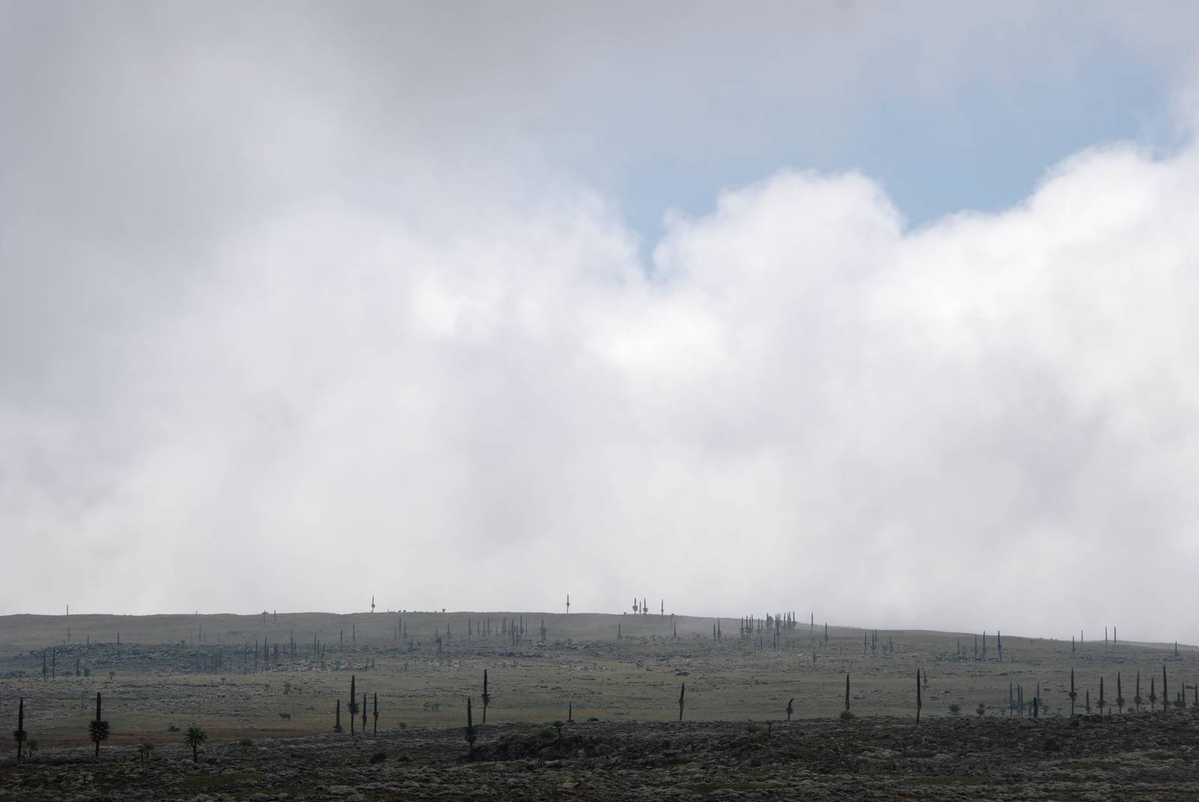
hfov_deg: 12.4
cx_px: 600
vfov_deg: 8.3
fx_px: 5502
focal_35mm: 165
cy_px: 401
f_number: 6.3
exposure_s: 1/640
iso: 100
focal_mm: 110
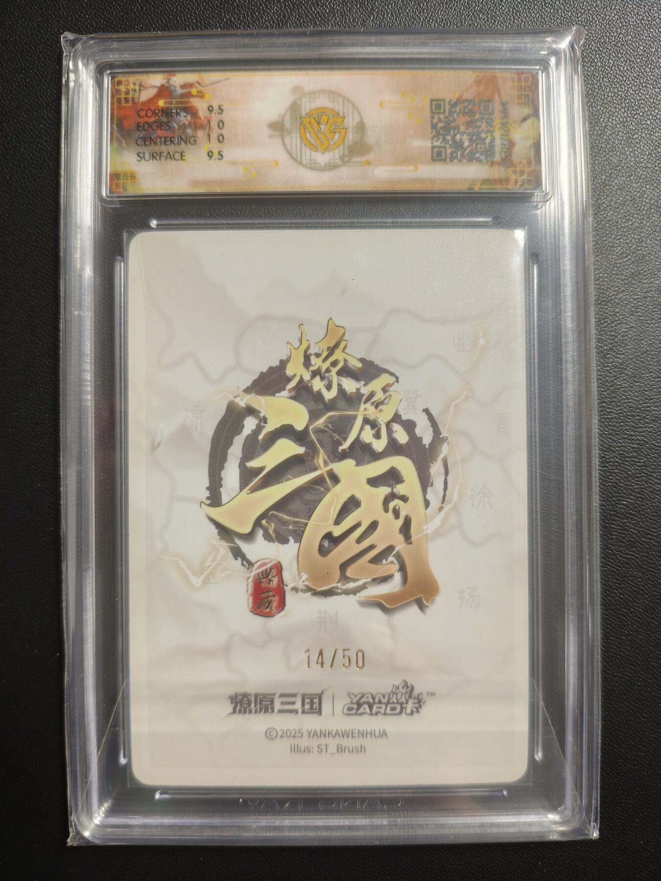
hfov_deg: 53.1
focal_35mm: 26
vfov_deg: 67.3
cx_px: 330
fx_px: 662
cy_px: 440
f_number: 1.5
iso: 400
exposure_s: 1/50
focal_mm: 4.94
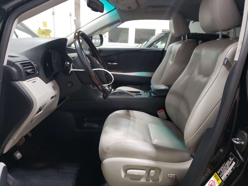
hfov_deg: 67.3
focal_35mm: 26
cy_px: 93
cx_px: 124
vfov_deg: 53.1
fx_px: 186
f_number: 1.5
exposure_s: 1/60.2
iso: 234
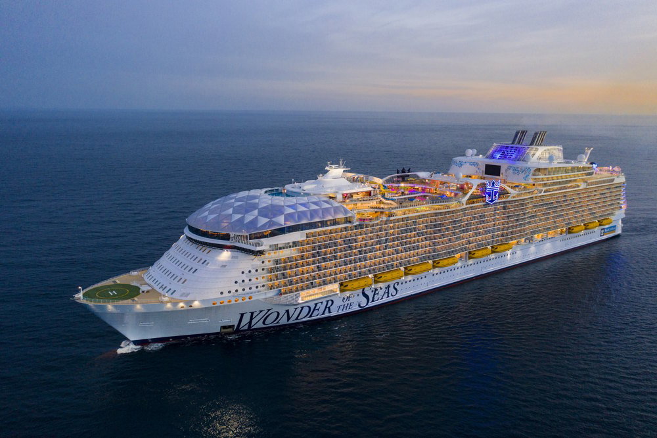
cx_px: 328
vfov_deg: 46.4
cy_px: 219
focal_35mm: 28
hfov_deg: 65.5
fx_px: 511
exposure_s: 1/40
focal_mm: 10.26
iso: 400
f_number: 2.8
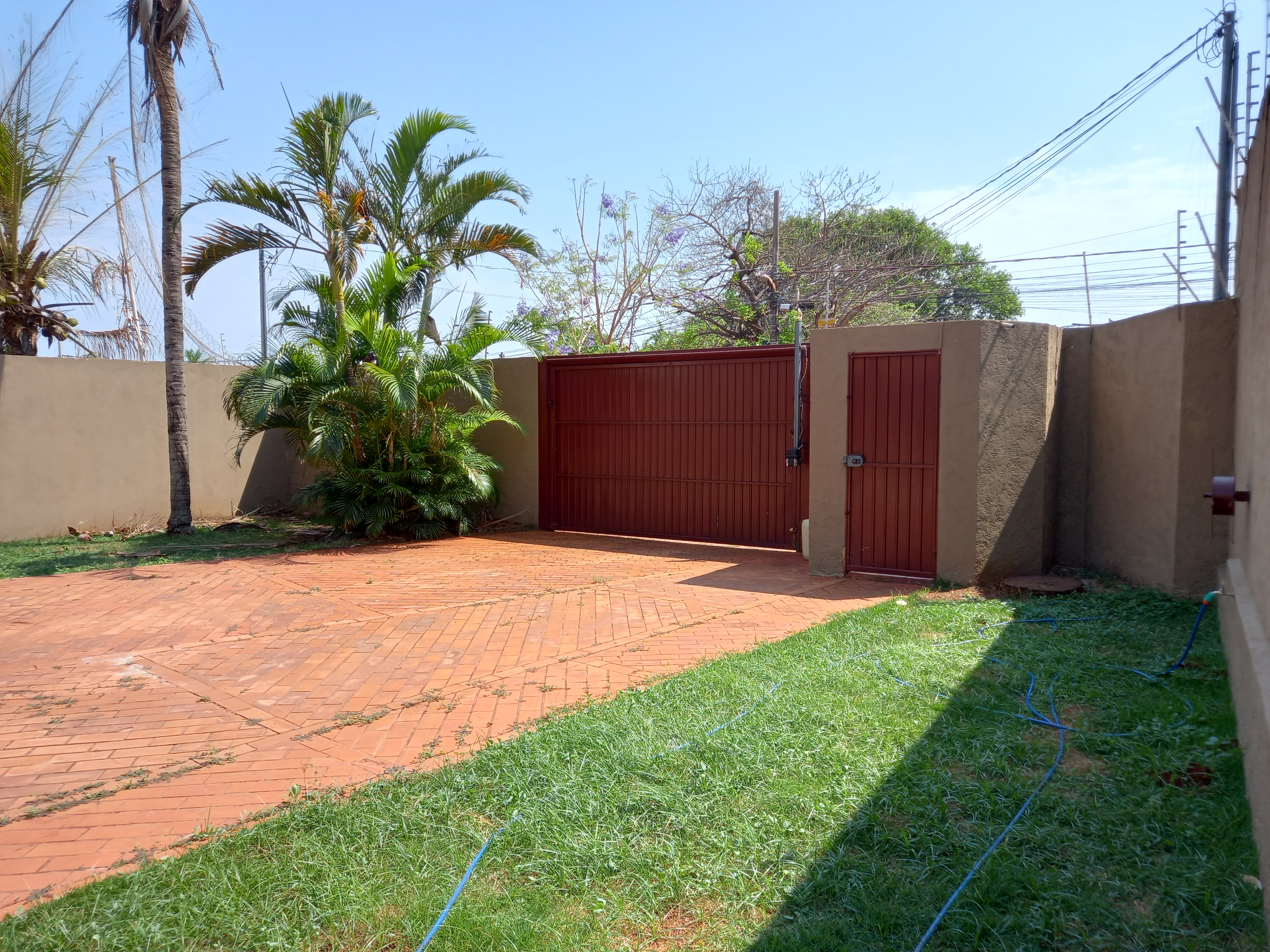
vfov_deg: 54.9
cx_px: 635
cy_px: 476
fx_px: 917
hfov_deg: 69.4
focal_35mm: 25
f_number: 2
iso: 25
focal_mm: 4.6
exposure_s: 1/291
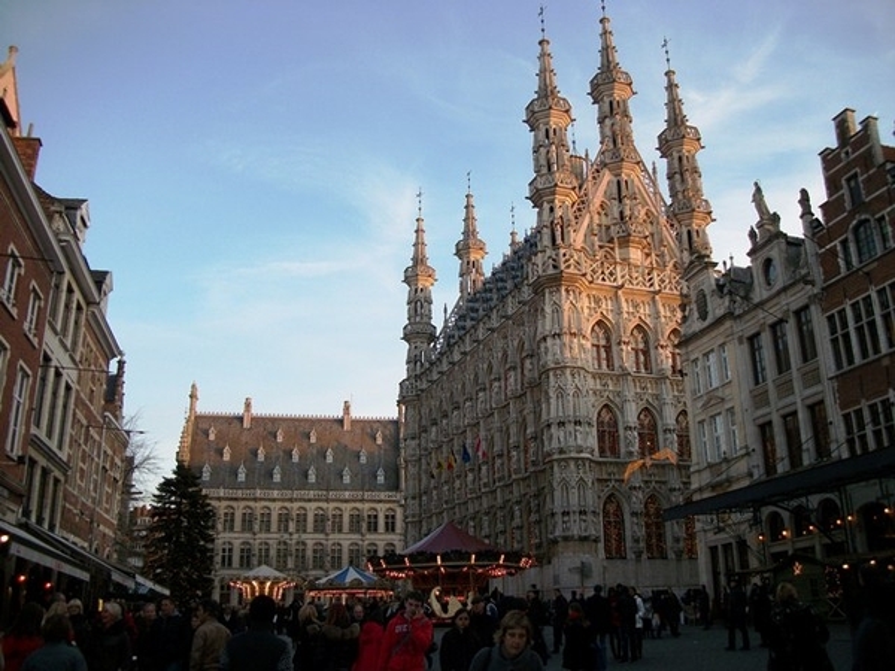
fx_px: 827
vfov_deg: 44.2
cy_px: 336
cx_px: 448
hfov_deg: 56.8
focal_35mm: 32
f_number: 2.9
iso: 80
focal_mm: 5.7
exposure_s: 1/125
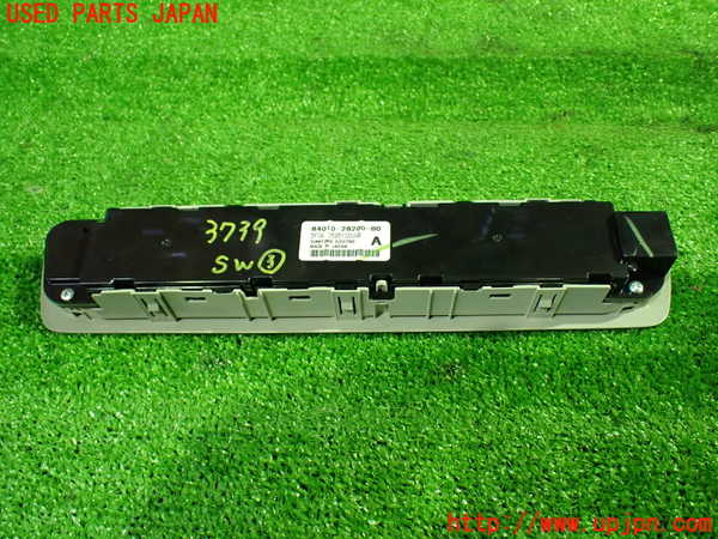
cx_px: 359
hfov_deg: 60.0
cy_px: 270
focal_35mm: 30
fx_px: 622
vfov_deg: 46.8
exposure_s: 1/40
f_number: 2.3
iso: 800
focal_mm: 5.4
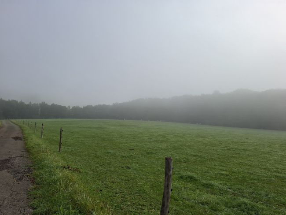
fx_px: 190
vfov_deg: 58.9
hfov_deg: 73.9
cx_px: 143
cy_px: 108
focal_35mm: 23
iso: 50
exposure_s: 1/1529
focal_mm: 5.54
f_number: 1.8
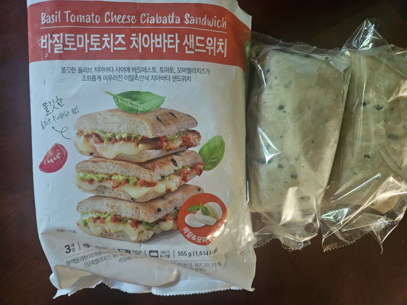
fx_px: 270
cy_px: 152
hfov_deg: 73.9
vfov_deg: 58.9
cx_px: 204
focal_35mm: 23
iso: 640
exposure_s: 1/24
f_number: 1.8
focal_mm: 5.4
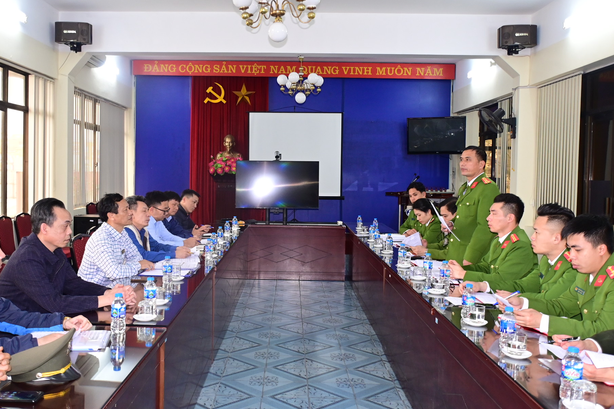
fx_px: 614
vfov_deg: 36.9
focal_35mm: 36
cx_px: 285
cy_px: 199
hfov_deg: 53.1
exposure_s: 1/200
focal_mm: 22
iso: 1600
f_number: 4
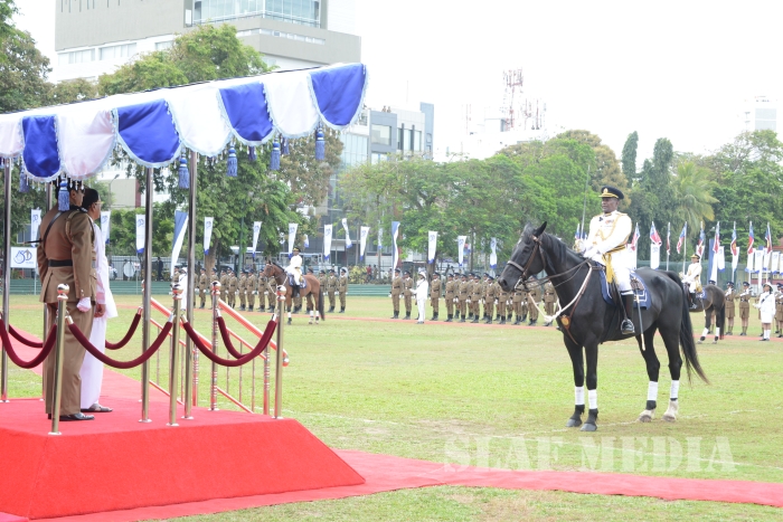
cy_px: 261
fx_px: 1479
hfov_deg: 29.6
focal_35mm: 68
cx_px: 392
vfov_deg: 20.0
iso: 400
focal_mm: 68
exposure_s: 1/125
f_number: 9
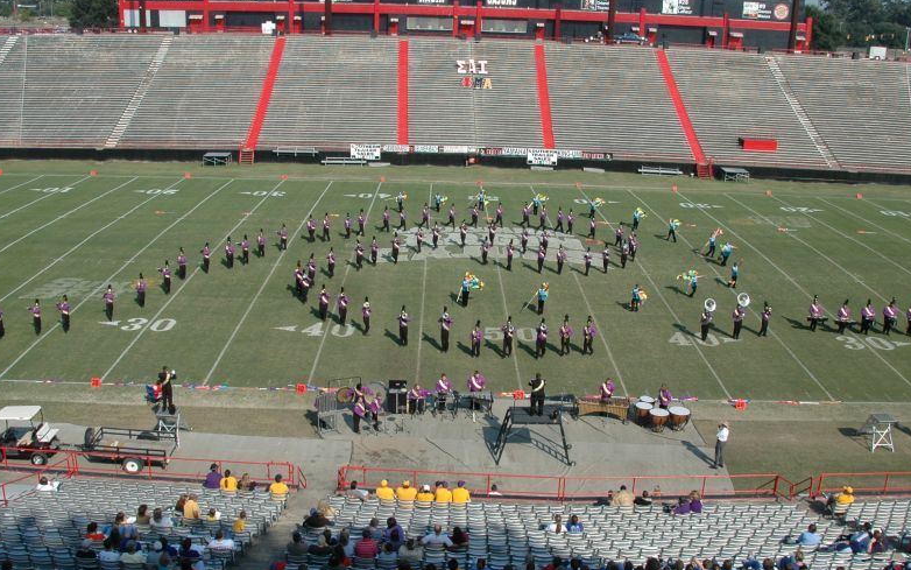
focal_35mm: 36
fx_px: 894
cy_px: 280
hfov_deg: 54.0
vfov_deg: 35.3
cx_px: 456
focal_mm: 18
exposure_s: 1/320
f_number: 9
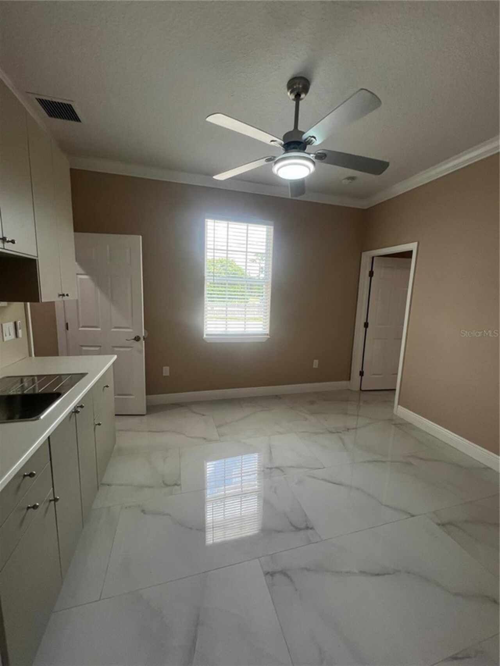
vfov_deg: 106.2
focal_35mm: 13
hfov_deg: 89.9
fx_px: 250
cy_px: 333
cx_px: 250
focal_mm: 1.57
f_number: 1.8
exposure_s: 1/120
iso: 50
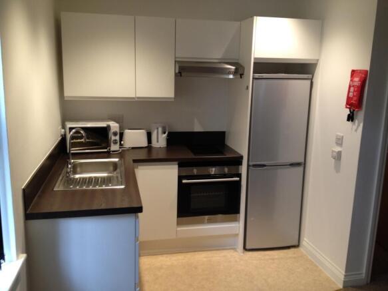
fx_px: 392
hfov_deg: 52.6
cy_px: 146
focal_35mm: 35
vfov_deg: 40.7
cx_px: 194
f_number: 2.4
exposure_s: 1/20
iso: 80
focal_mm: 4.28
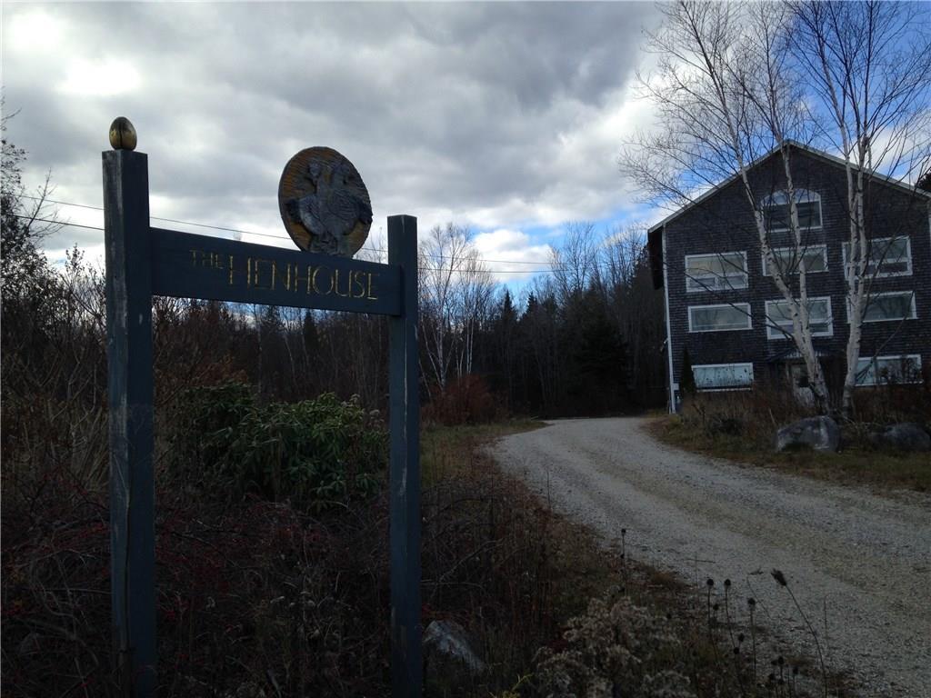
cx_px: 466
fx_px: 888
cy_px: 349
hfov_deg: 55.4
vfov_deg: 42.9
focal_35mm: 33
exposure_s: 1/786
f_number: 2.4
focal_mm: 4.12
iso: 50
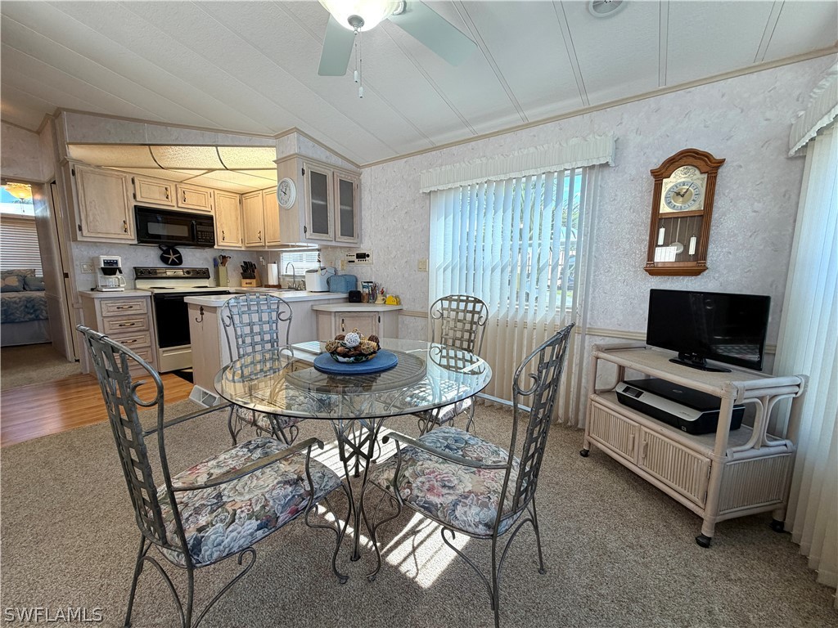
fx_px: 339
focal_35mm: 14
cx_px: 419
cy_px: 314
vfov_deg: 85.7
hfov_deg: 102.1
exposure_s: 1/120
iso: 80
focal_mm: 2.22
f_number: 2.2
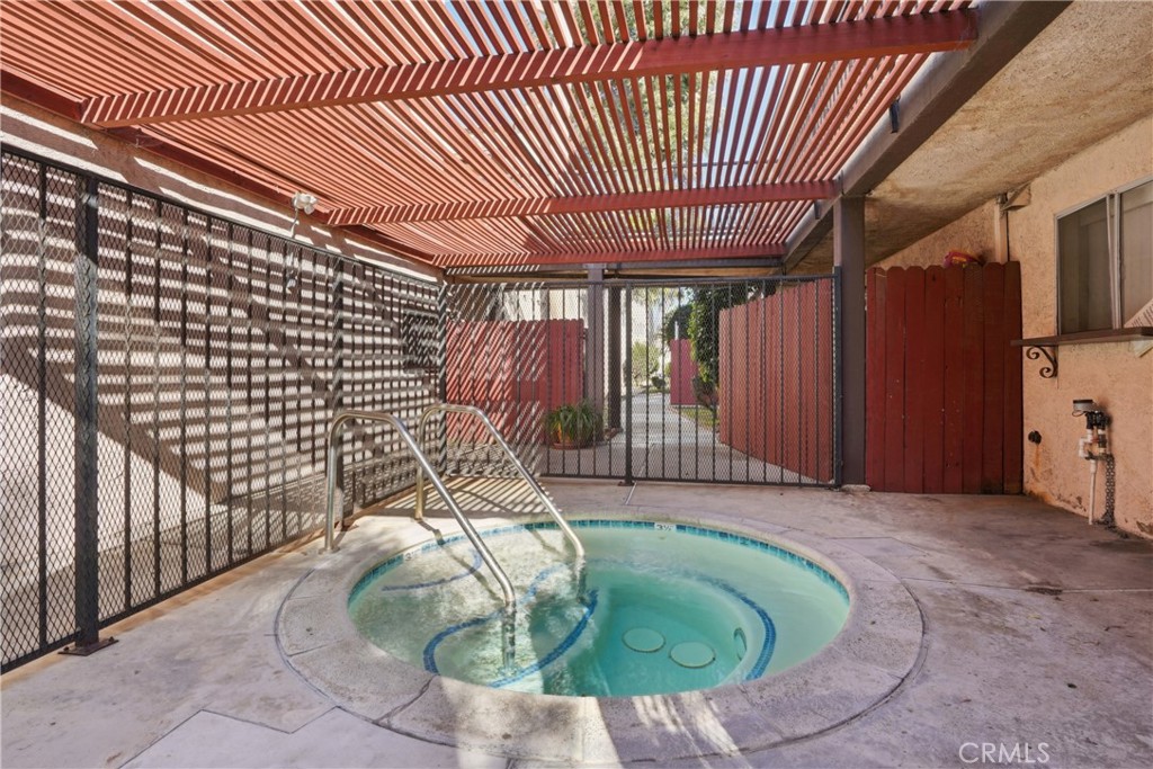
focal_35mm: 18
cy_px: 384
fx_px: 577
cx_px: 576
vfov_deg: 67.4
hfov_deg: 90.0
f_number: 8
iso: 400
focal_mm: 18
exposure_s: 1/200
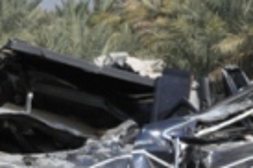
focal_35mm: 154
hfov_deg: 13.2
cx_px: -6
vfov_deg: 8.8
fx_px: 1081
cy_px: 219
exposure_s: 1/500
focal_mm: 22
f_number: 25
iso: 1600
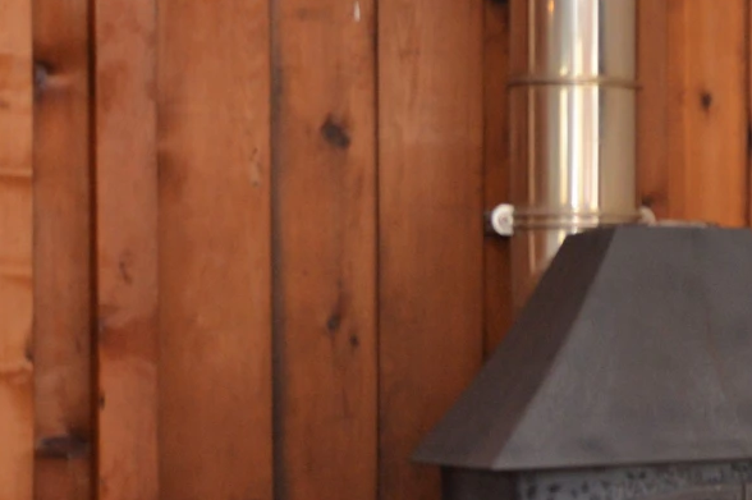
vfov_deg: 13.9
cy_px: 321
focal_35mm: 98
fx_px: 2045
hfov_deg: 18.2
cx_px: 1174
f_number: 5
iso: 400
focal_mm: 20
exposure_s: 1/100
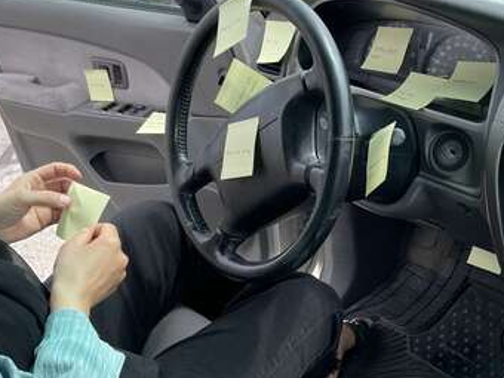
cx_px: 347
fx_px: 713
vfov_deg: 29.7
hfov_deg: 38.4
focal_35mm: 49
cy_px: 194
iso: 32
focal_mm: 4.2
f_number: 1.6
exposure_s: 1/654
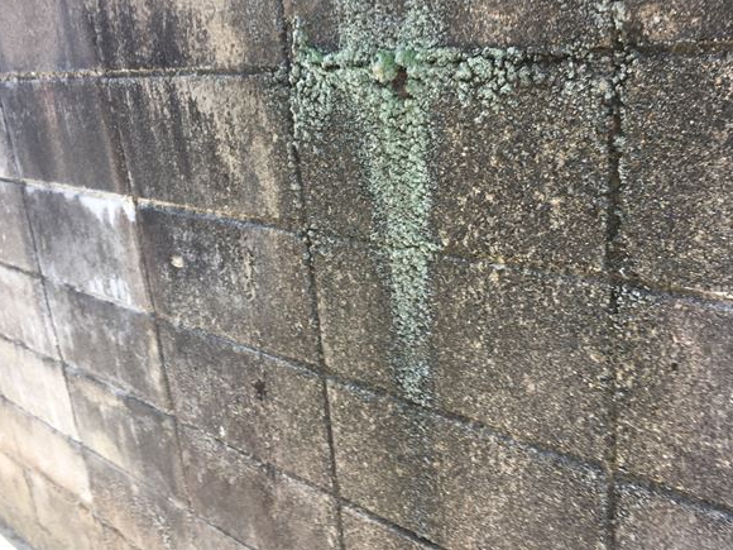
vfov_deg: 44.1
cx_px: 378
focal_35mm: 32
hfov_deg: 56.8
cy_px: 254
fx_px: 678
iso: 40
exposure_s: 1/120
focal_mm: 4.15
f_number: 2.2
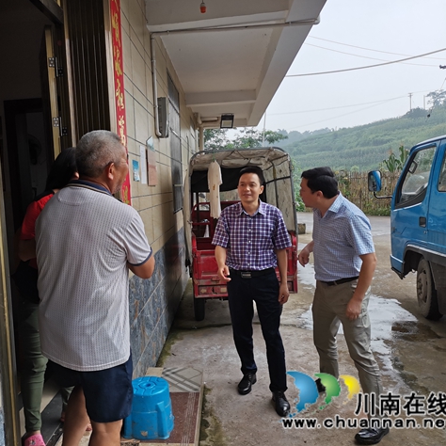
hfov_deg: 52.0
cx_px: 167
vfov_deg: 52.5
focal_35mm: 31
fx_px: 452
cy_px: 223
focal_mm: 4.75
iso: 50
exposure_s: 1/214
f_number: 1.8
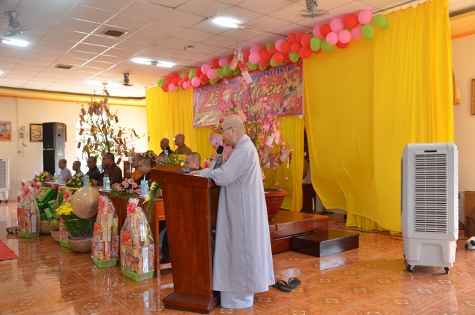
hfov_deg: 59.6
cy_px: 158
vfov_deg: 41.6
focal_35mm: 32
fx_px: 415
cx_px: 238
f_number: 5
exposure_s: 1/200
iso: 1000
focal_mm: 21
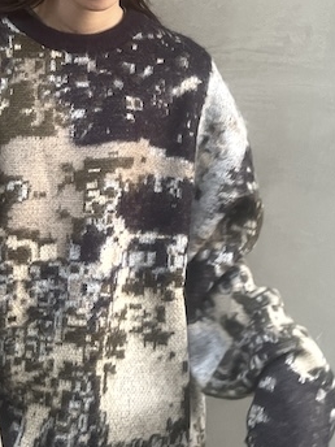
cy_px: 169
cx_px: 90
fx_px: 684
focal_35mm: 53
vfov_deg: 36.0
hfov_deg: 27.2
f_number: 1.6
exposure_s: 1/60
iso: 200
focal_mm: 5.1
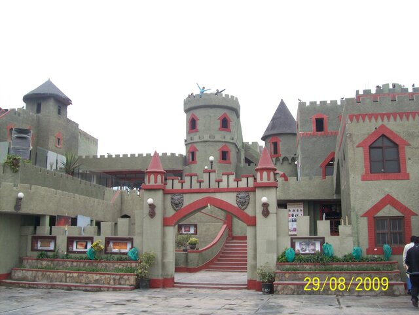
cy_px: 158
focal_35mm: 36
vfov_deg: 39.7
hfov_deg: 51.4
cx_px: 210
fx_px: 436
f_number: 4.8
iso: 80
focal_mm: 6
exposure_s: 1/253
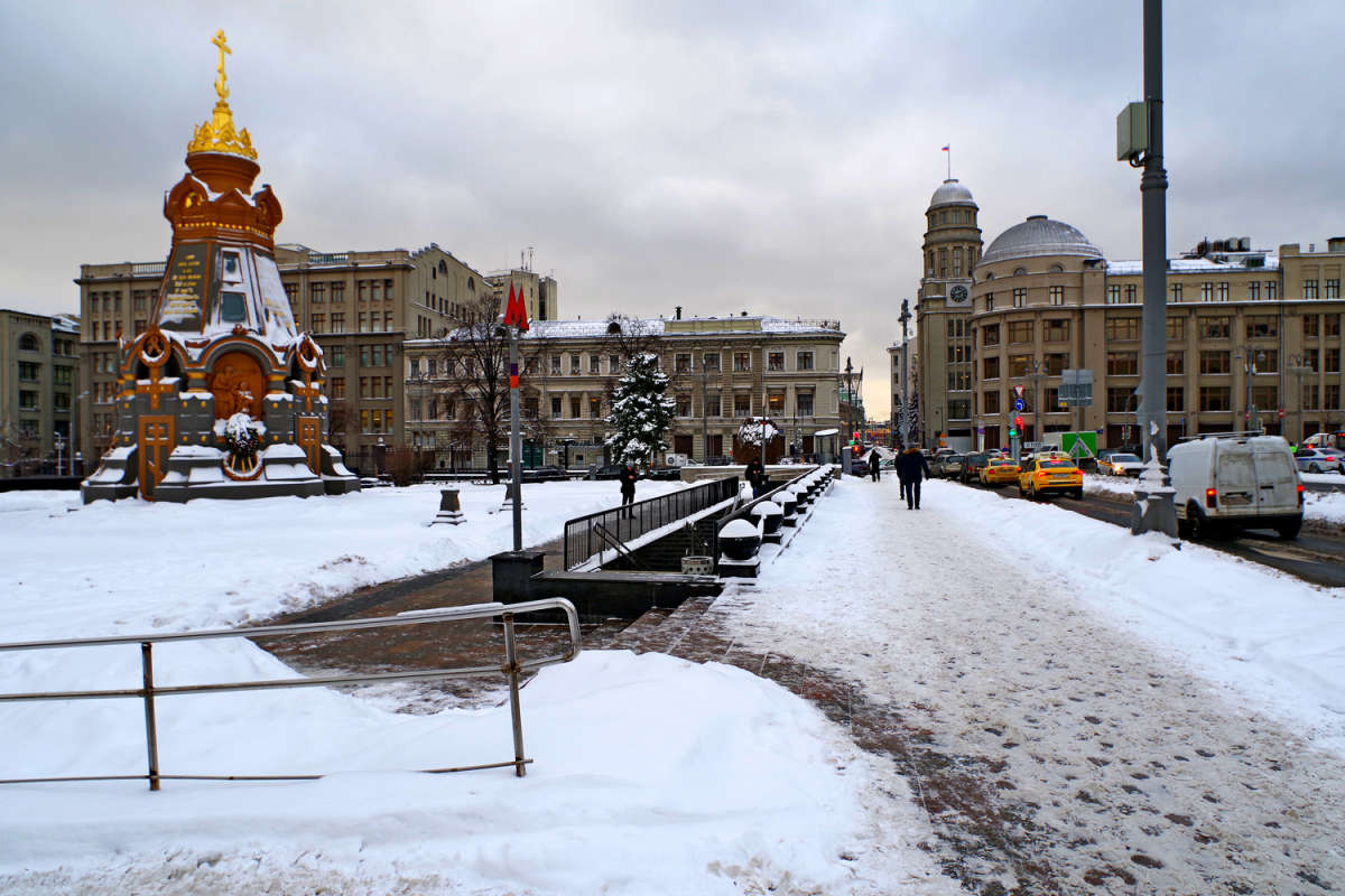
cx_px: 672
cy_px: 448
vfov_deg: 56.1
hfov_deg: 77.3
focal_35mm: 22
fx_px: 841
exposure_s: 1/60
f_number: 8
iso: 200
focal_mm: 15
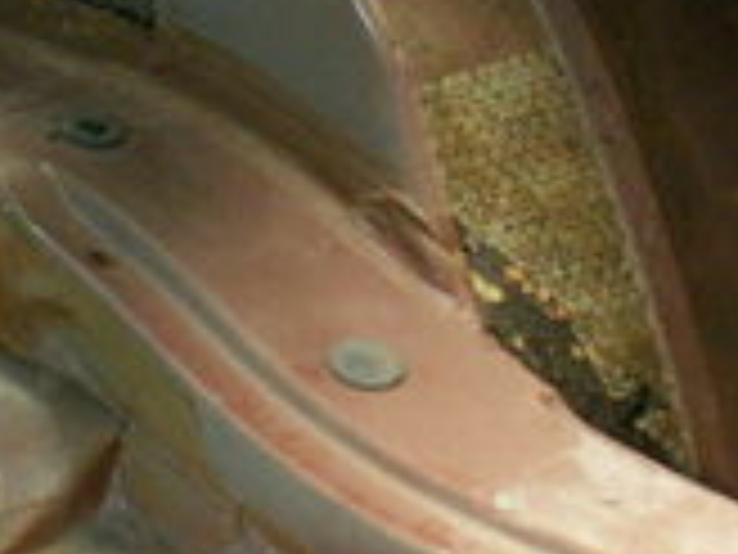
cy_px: 185
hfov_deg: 14.4
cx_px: 315
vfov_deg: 10.8
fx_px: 2921
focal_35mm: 137
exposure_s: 1/3
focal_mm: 5.86
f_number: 2.8
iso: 160
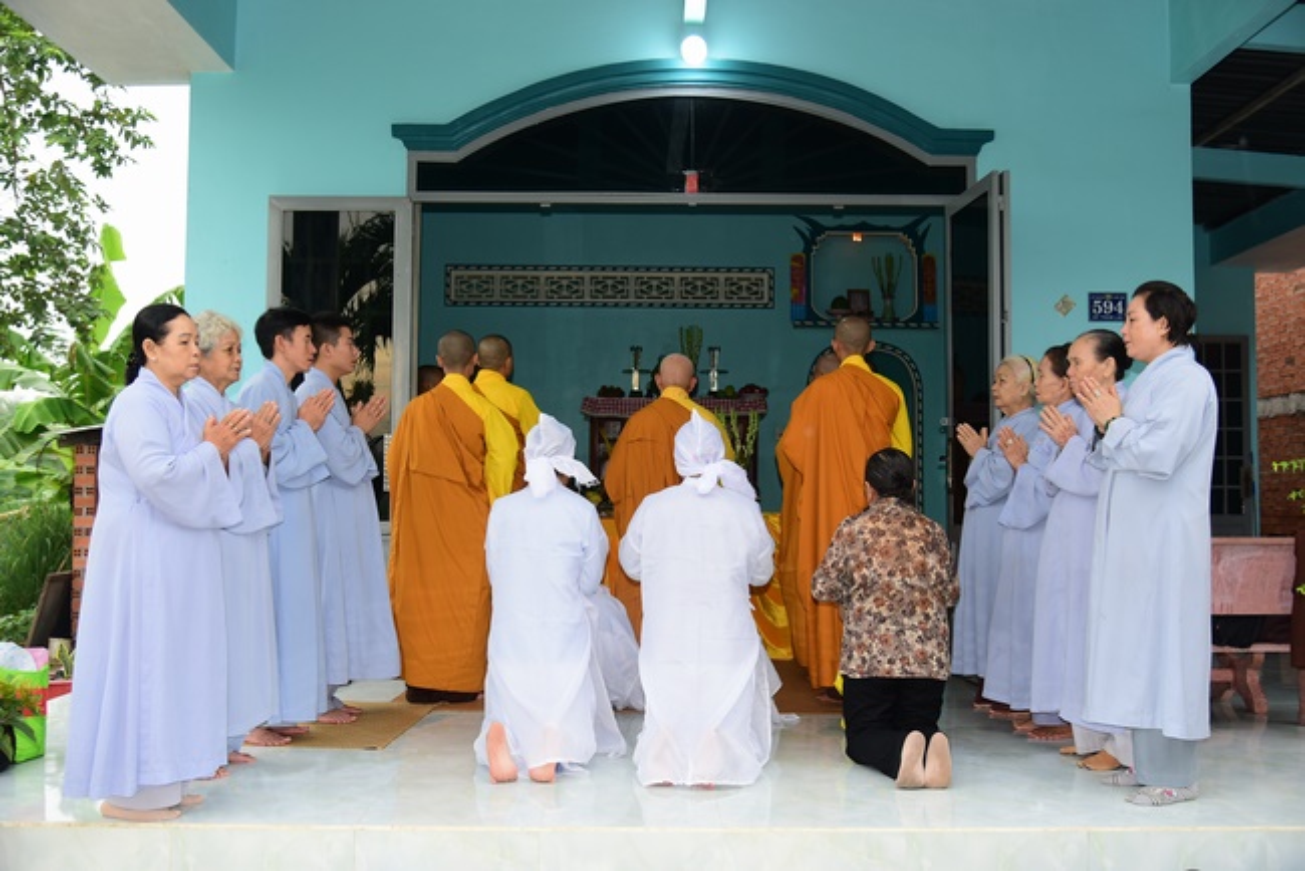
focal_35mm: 34
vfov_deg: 38.9
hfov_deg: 55.8
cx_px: 652
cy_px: 436
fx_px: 1233
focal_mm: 34
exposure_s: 1/100
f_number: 4
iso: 320
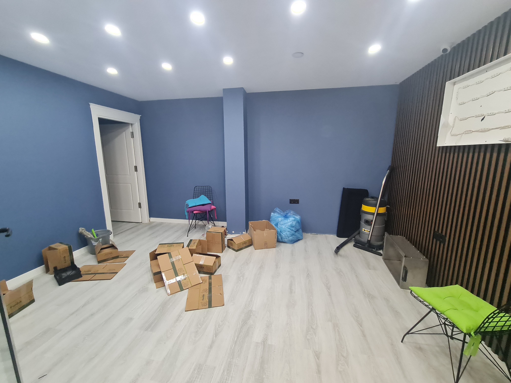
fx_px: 192
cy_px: 192
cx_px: 256
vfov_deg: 89.9
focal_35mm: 13
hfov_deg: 106.2
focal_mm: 2.2
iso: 400
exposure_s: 1/50
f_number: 2.2
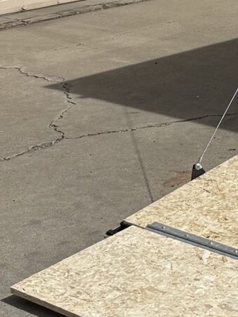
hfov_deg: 9.8
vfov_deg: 13.9
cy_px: -100
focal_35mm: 136
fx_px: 1247
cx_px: 545
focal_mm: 6.76
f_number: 1.78
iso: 80
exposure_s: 1/10309
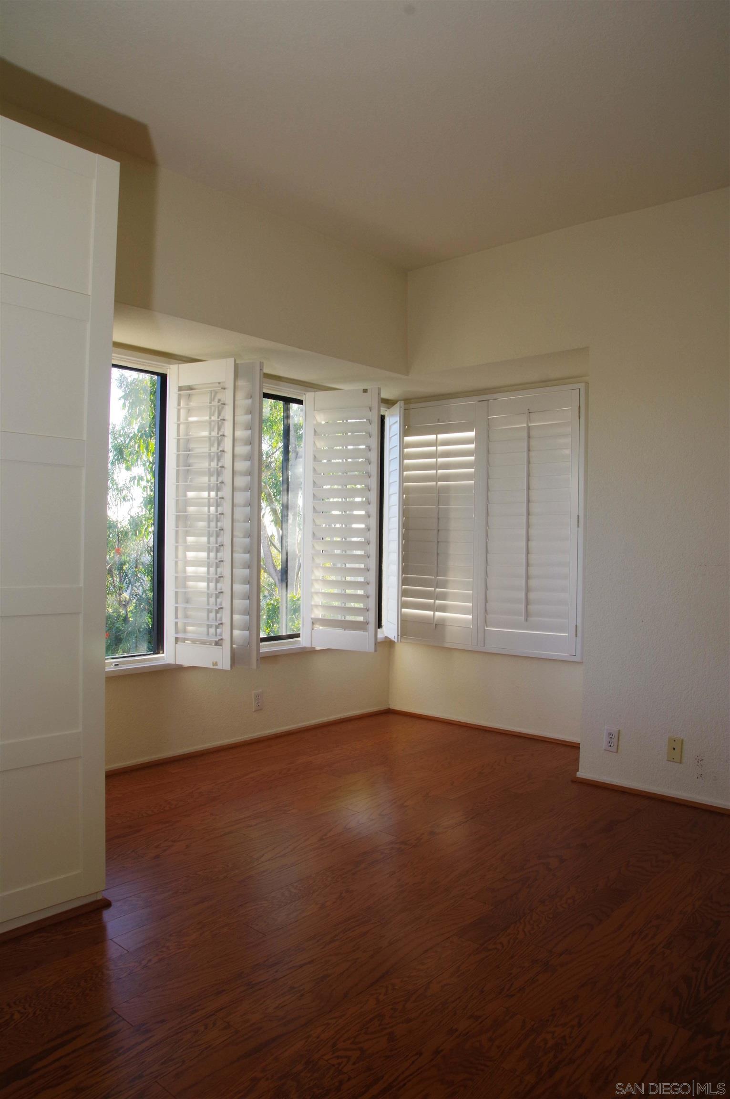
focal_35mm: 25
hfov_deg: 51.2
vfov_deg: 71.6
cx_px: 365
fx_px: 762
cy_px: 550
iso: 400
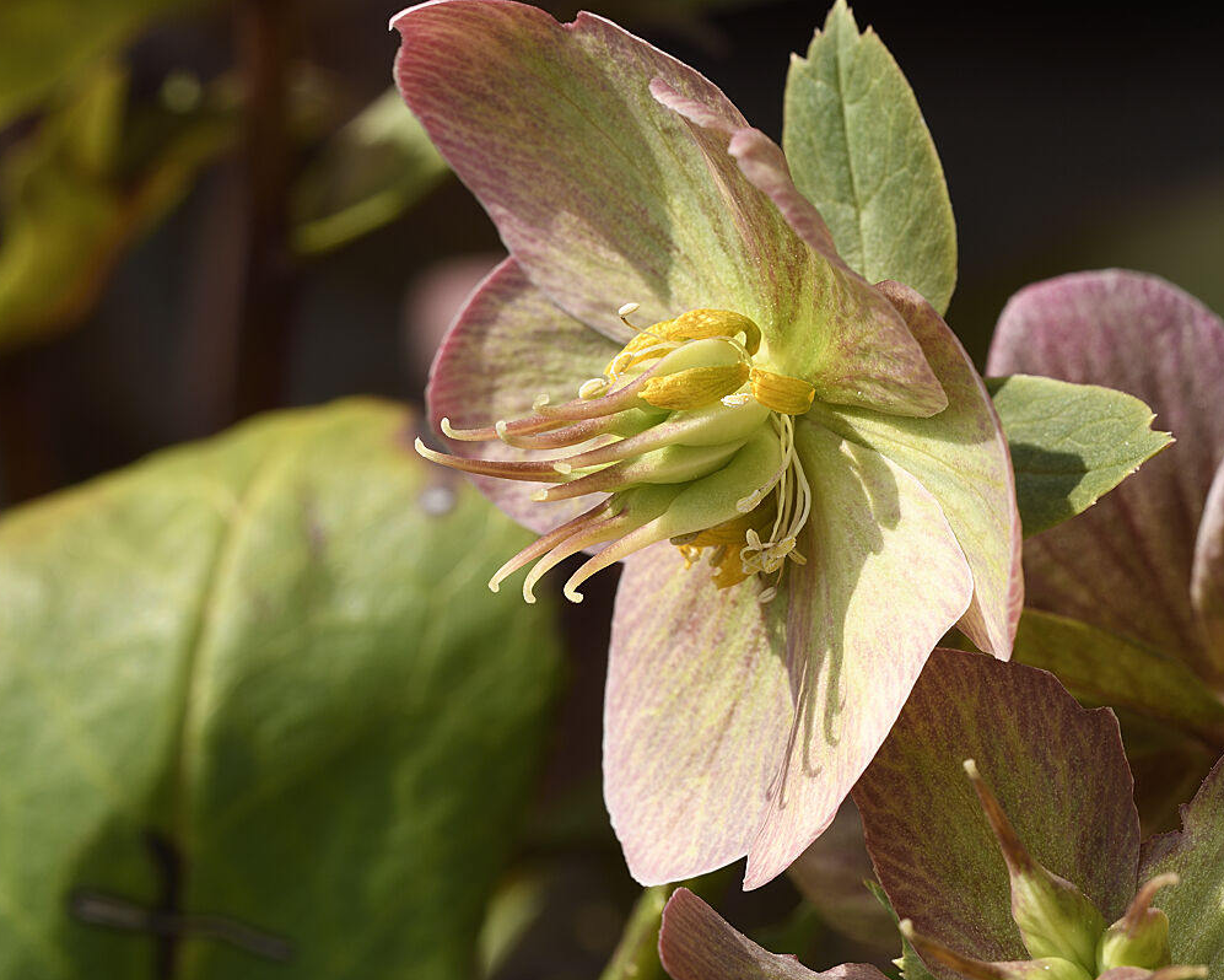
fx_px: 11051
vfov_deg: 5.1
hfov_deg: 6.3
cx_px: 581
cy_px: 490
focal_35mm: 305
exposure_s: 1/50
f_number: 13
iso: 100
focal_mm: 180
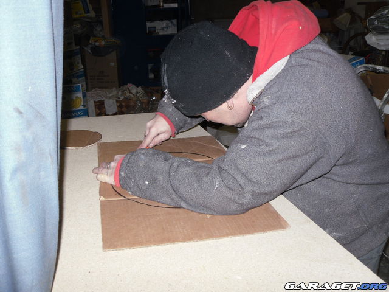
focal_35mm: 35
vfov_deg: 40.7
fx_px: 393
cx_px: 194
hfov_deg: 52.6
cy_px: 146
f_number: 3.5
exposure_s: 1/45
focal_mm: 6.3
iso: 100
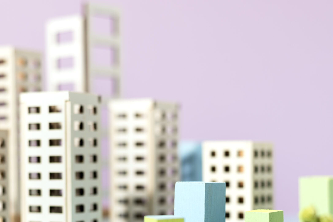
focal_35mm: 81
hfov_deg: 25.0
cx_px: 125
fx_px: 750
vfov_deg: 16.8
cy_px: 173
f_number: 3.2
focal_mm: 50
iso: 100
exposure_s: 1/125
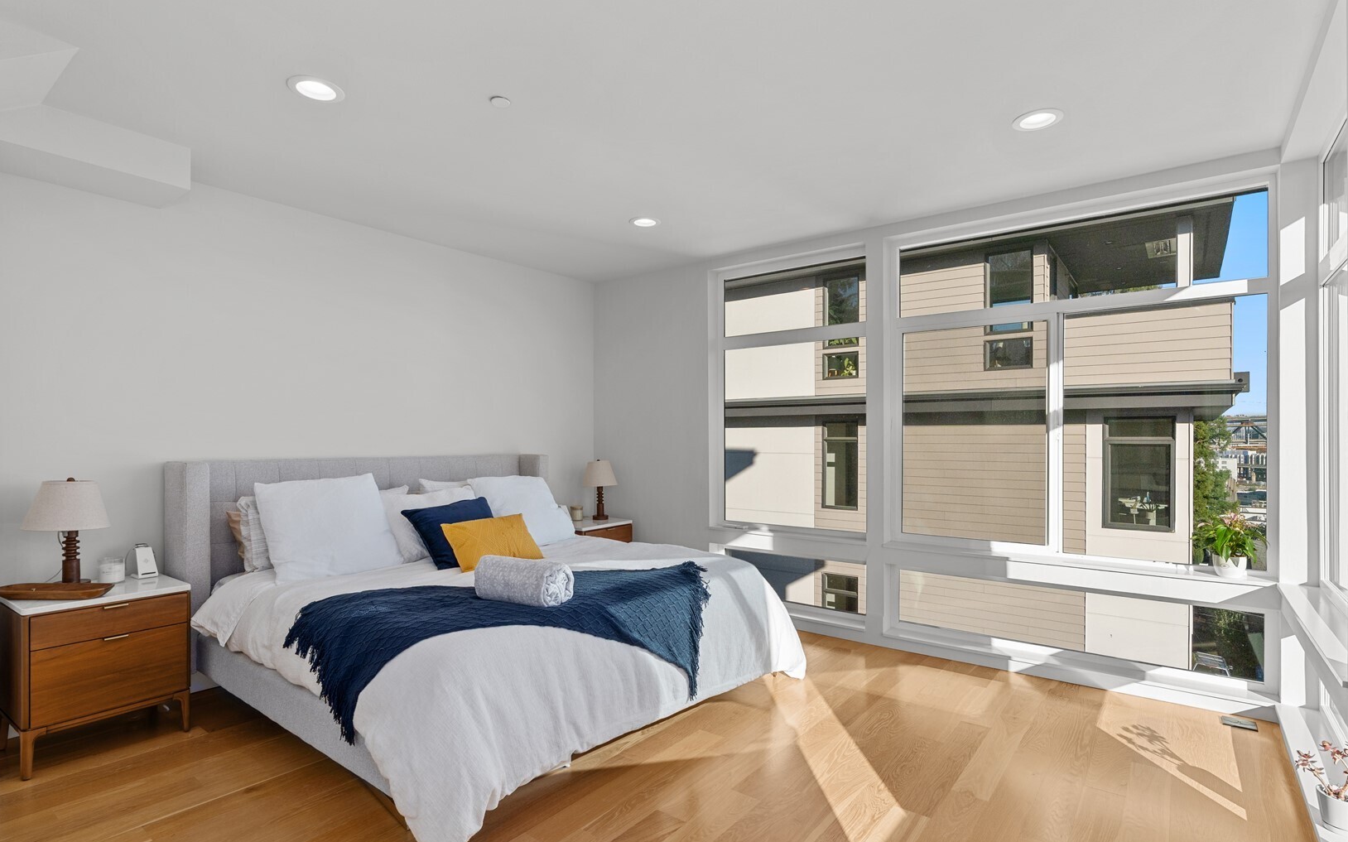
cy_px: 461
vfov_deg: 67.8
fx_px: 624
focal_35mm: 17
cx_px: 676
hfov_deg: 94.4
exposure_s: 1/25
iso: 320
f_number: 9
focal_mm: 16
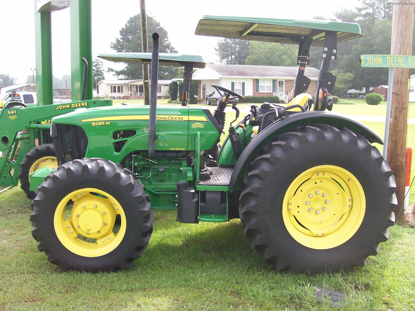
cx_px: 208
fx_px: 432
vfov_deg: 39.7
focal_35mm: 36
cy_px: 156
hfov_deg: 51.4
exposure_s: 1/342
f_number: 2.7
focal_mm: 6
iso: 80
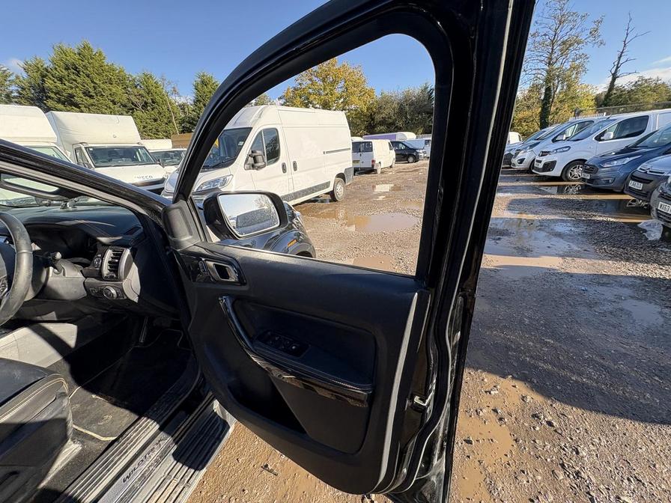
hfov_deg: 102.1
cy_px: 252
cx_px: 336
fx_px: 271
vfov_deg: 85.7
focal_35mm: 14
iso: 40
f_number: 2.2
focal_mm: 2.22
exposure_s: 1/428
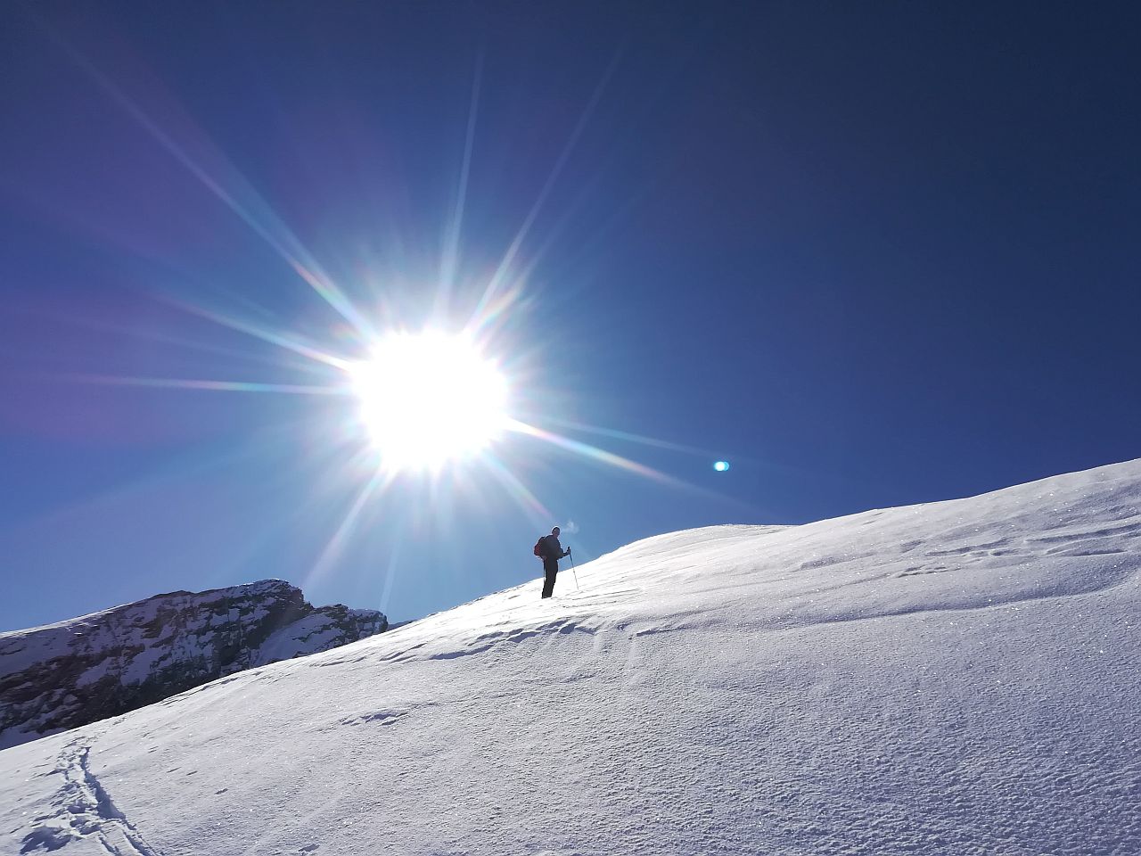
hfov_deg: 67.3
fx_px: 857
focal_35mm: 26
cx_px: 570
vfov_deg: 53.1
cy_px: 428
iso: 50
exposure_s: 1/3378
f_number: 2.2
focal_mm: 3.83
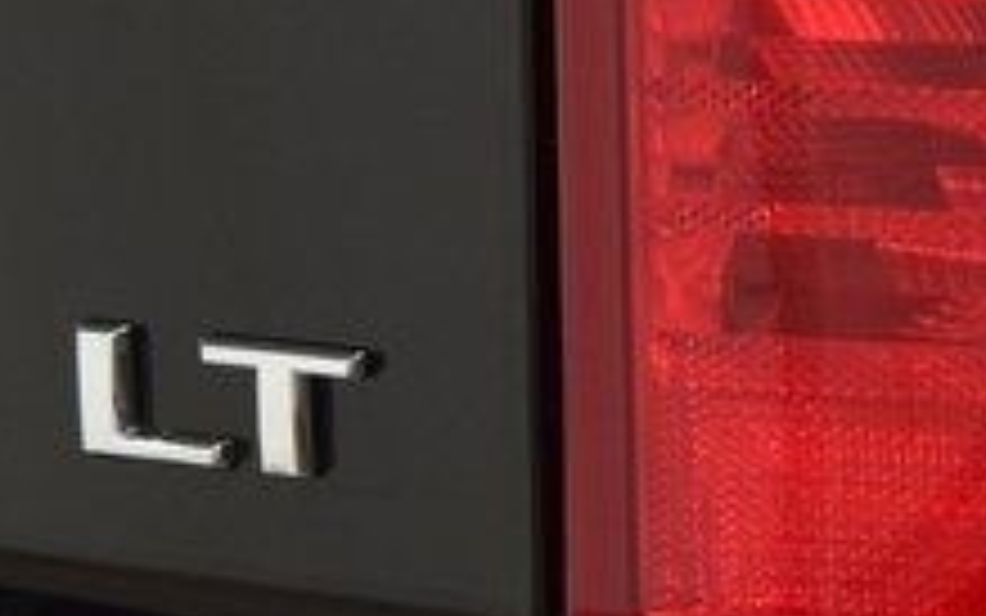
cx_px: 991
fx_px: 9999
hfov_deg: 5.6
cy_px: -663
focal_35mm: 372
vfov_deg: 3.5
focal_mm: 52
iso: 900
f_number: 6.3
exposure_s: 1/15
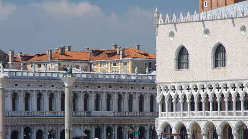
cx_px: 114
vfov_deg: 4.9
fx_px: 1631
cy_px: 68
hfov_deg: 8.7
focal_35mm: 248
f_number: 9
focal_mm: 130
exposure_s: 1/200
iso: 200
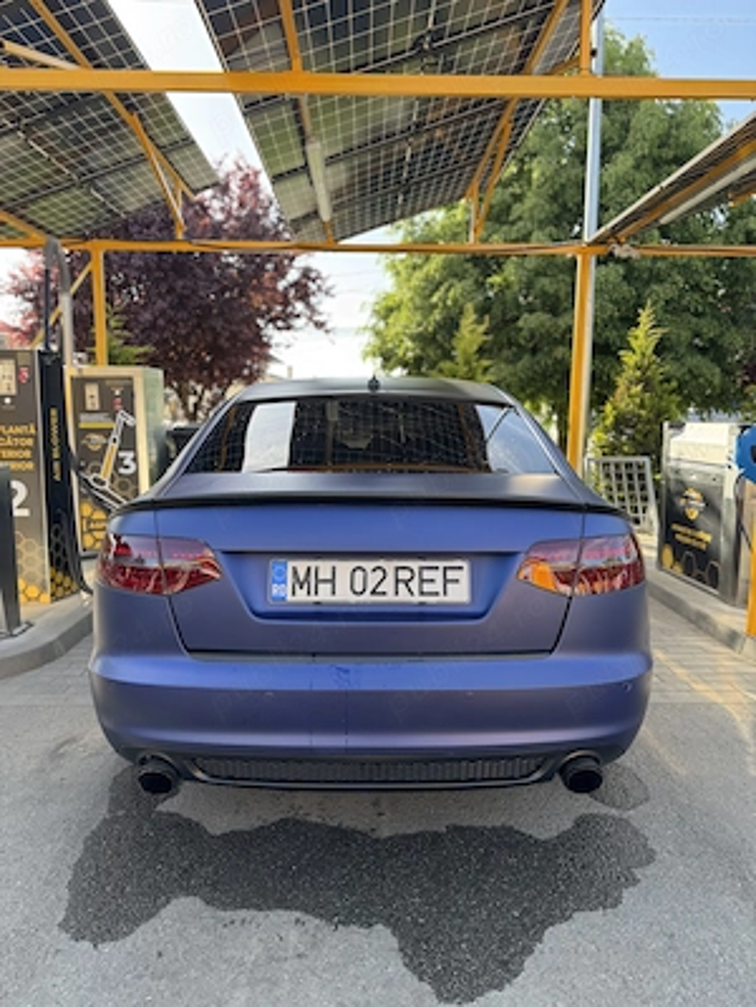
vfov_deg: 71.6
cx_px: 378
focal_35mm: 24
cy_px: 504
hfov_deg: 56.8
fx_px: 699
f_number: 1.78
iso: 80
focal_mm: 6.76
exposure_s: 1/445
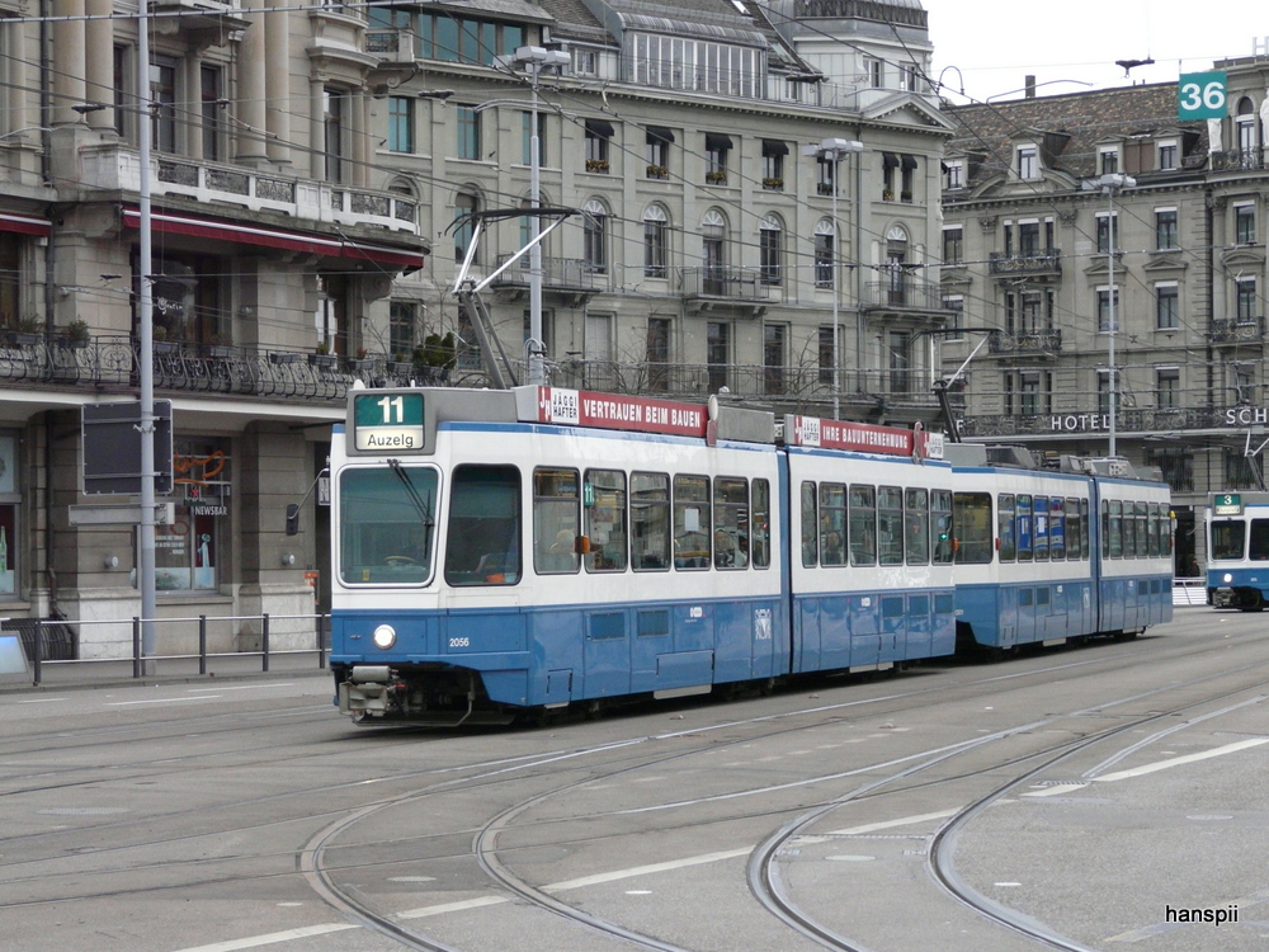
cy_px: 476
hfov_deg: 20.4
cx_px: 634
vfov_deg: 15.4
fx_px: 3519
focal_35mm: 96
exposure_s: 1/100
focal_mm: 15.8
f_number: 3.6
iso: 250
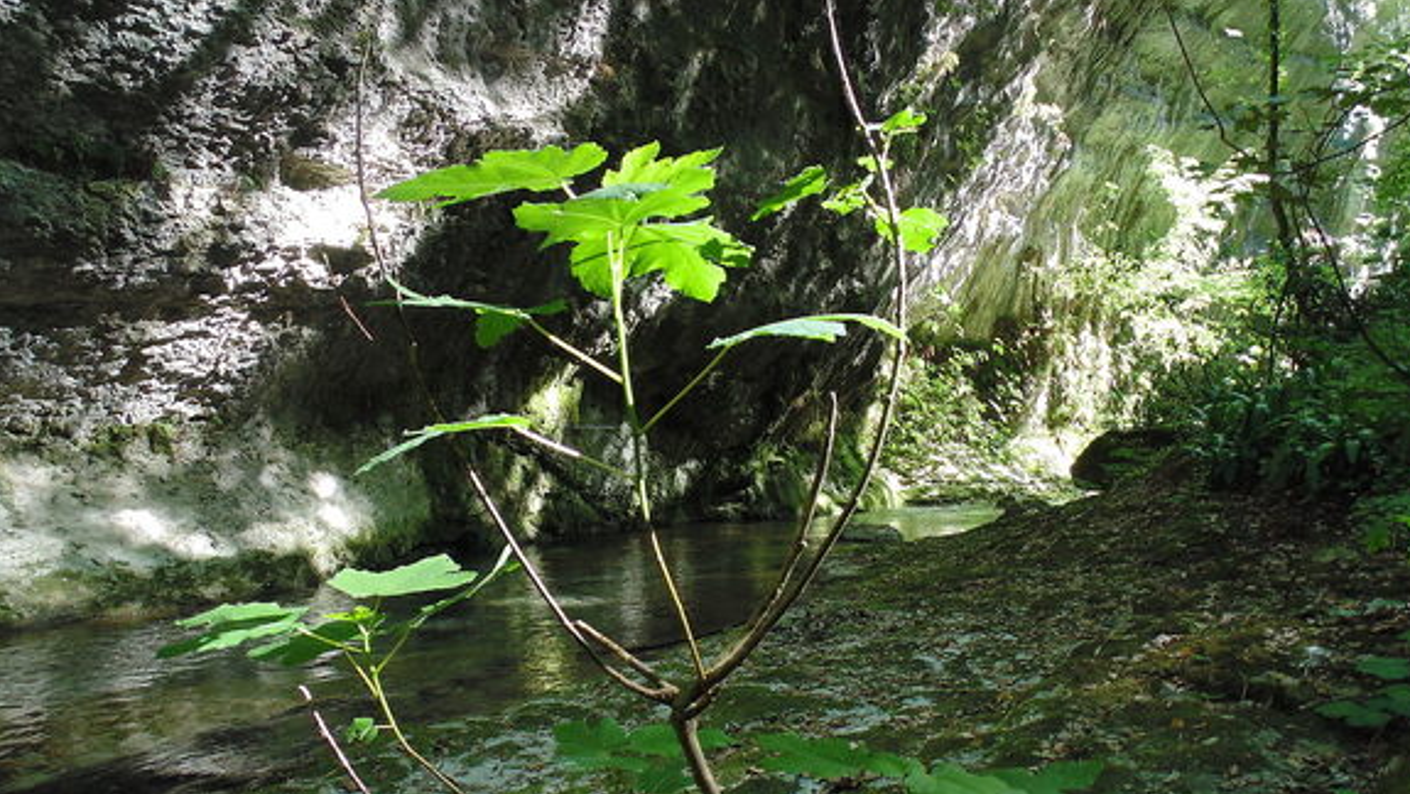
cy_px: 426
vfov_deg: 46.0
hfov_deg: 74.0
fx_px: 935
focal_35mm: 25
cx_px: 692
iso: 80
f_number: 3.1
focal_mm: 4
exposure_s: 1/30
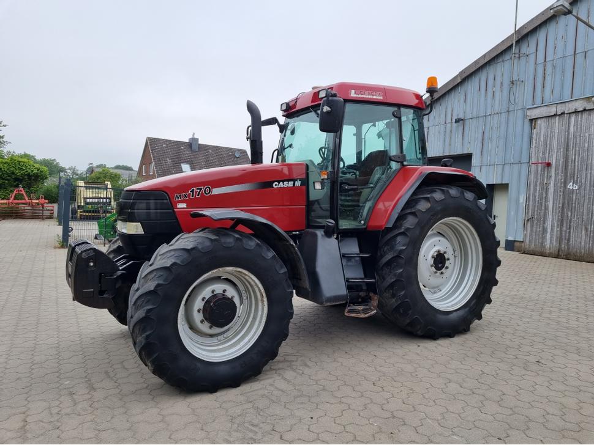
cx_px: 297
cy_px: 222
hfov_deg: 67.3
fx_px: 446
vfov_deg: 53.1
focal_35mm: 26
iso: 50
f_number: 1.8
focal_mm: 5.4
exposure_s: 1/582
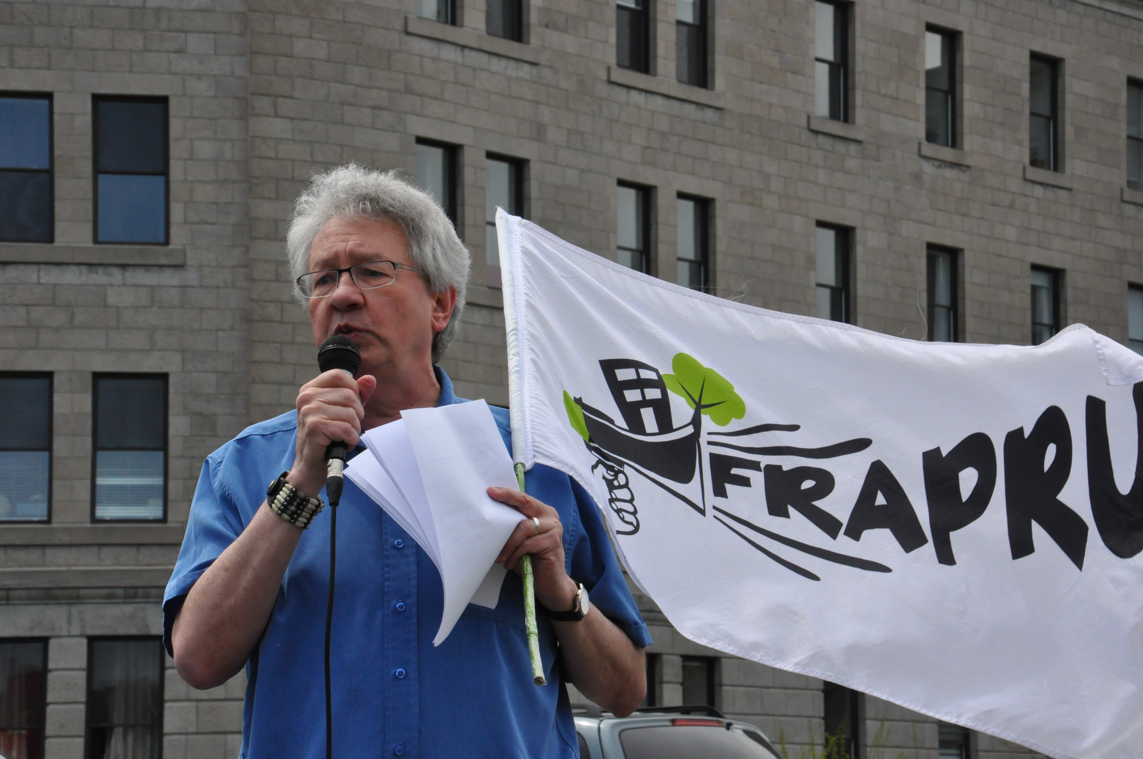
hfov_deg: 18.2
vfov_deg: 12.1
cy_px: 380
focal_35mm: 112
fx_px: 3568
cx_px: 572
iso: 1000
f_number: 14
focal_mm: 75
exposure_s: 1/800
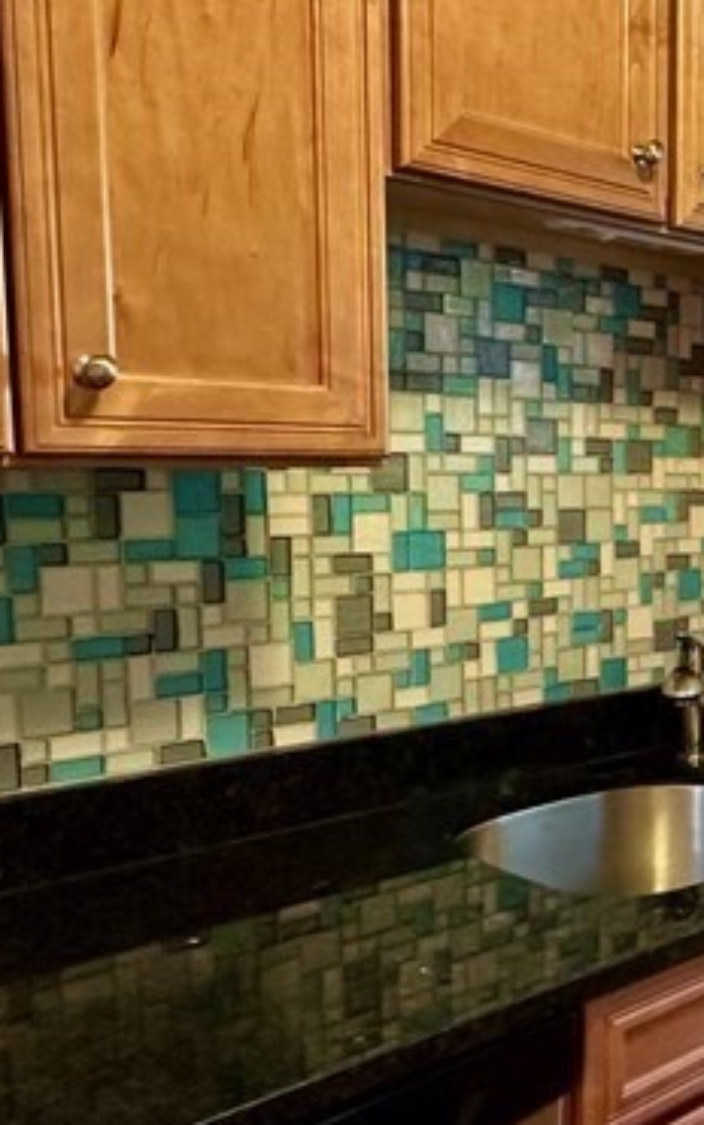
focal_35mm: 41
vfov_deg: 48.2
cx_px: 926
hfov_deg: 26.4
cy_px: 597
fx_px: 1258
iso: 320
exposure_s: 1/60
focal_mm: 2.22
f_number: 2.2
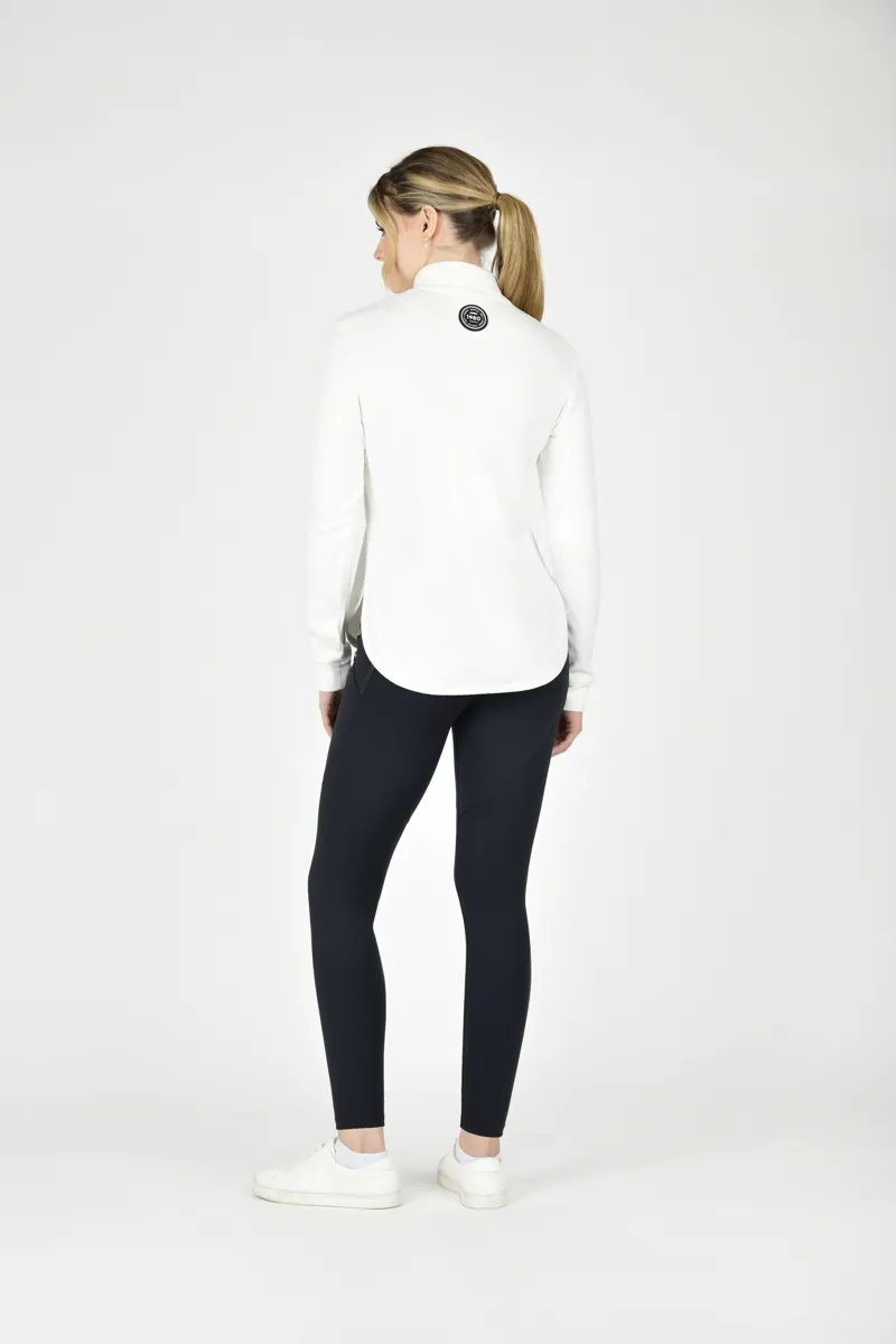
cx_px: 448
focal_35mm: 70
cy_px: 672
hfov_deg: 19.5
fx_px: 2613
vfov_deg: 28.8
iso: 125
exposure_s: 1/200
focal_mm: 70
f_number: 5
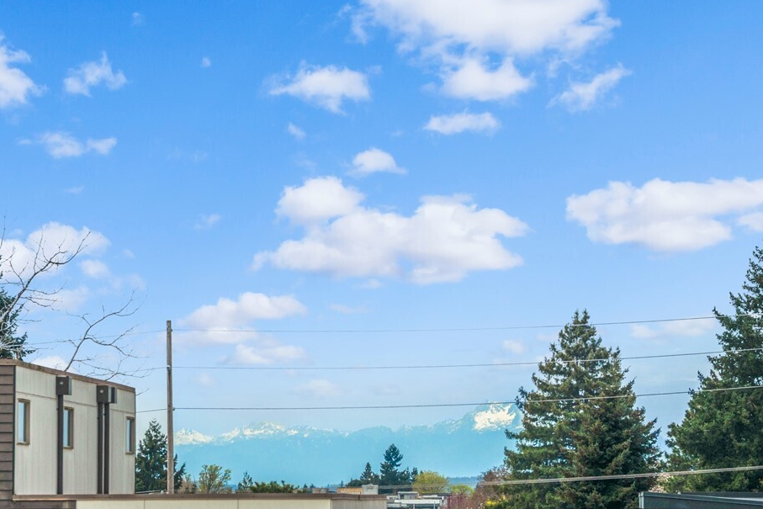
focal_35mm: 159
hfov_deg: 12.9
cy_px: 365
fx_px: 3370
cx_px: 388
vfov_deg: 8.6
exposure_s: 1/2000
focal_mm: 85
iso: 250
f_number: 9
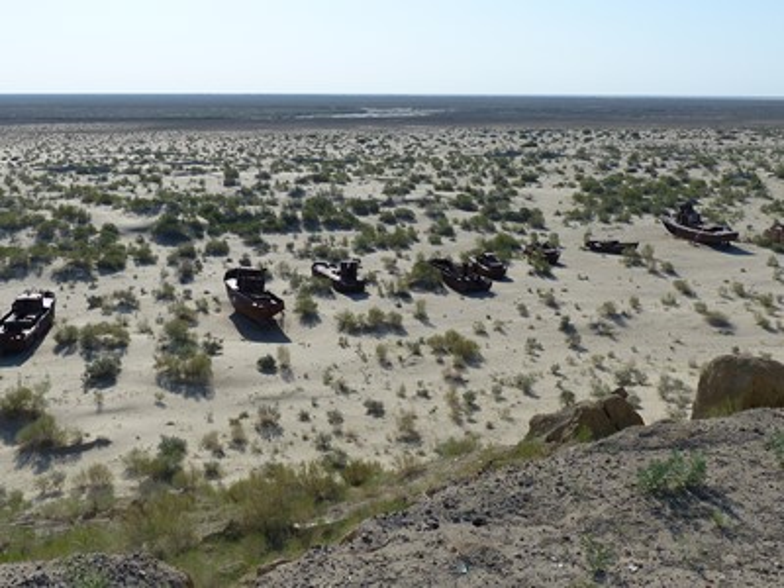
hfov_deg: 45.8
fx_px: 929
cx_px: 392
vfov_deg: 35.1
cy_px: 294
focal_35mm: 41
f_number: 4
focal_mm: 7.4
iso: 100
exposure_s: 1/1600
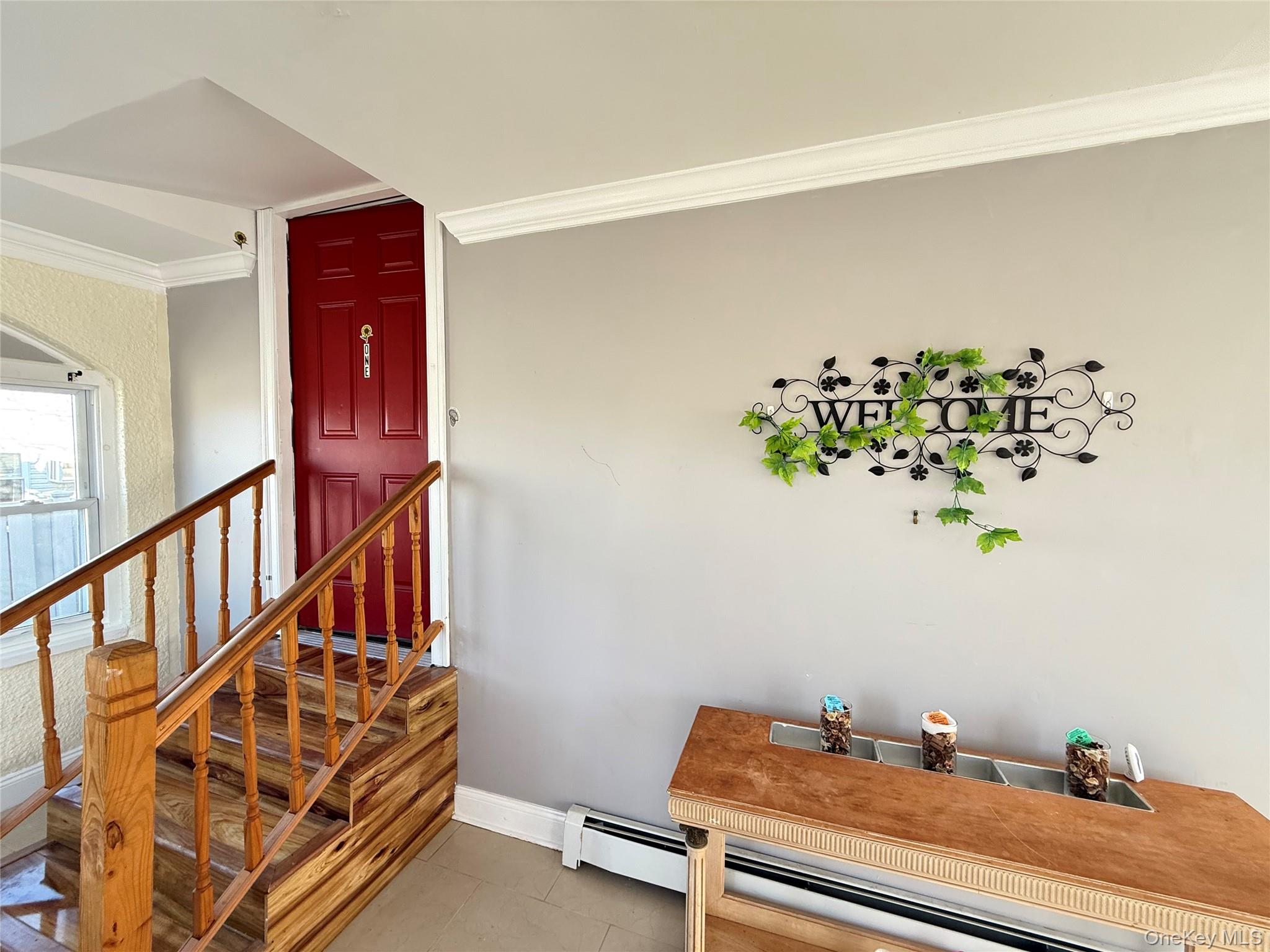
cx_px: 635
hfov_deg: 102.1
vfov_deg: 85.7
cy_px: 476
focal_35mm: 14
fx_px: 514
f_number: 2.2
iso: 125
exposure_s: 1/99
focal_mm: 2.22
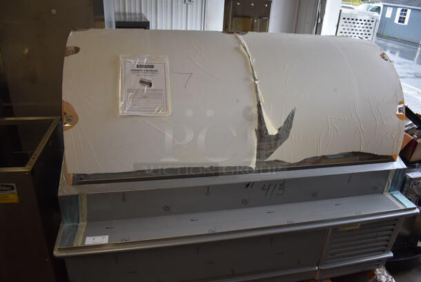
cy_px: 141
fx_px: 316
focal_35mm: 27
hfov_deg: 67.3
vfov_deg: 48.0
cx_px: 210
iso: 800
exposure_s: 1/200
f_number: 3.5
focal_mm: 18
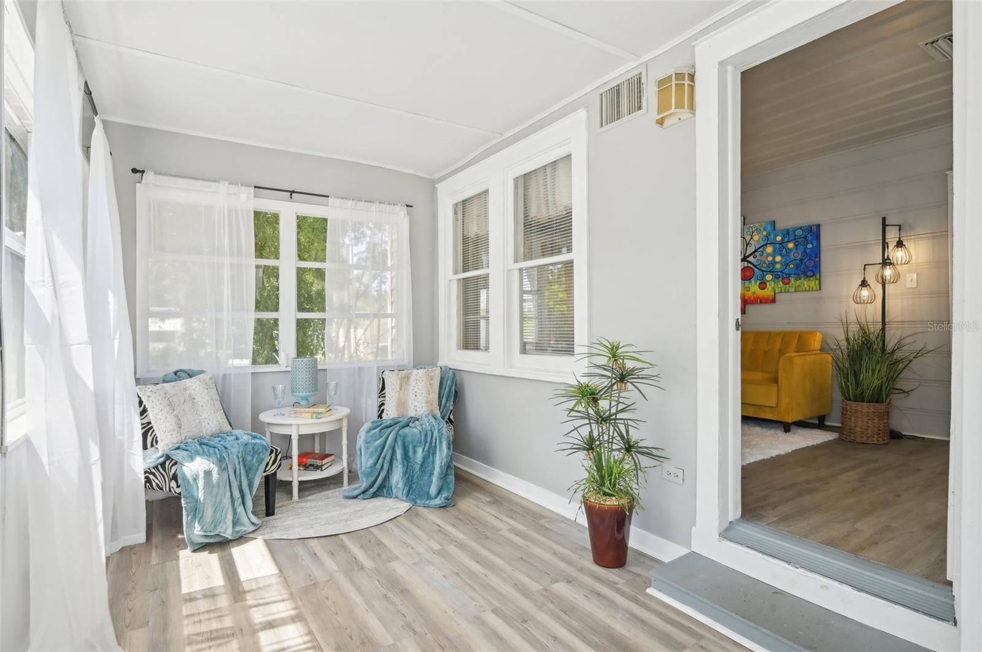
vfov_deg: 67.3
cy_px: 326
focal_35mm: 18
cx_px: 491
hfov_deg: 90.1
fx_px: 490
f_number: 8
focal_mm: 18
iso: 400
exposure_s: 1/160
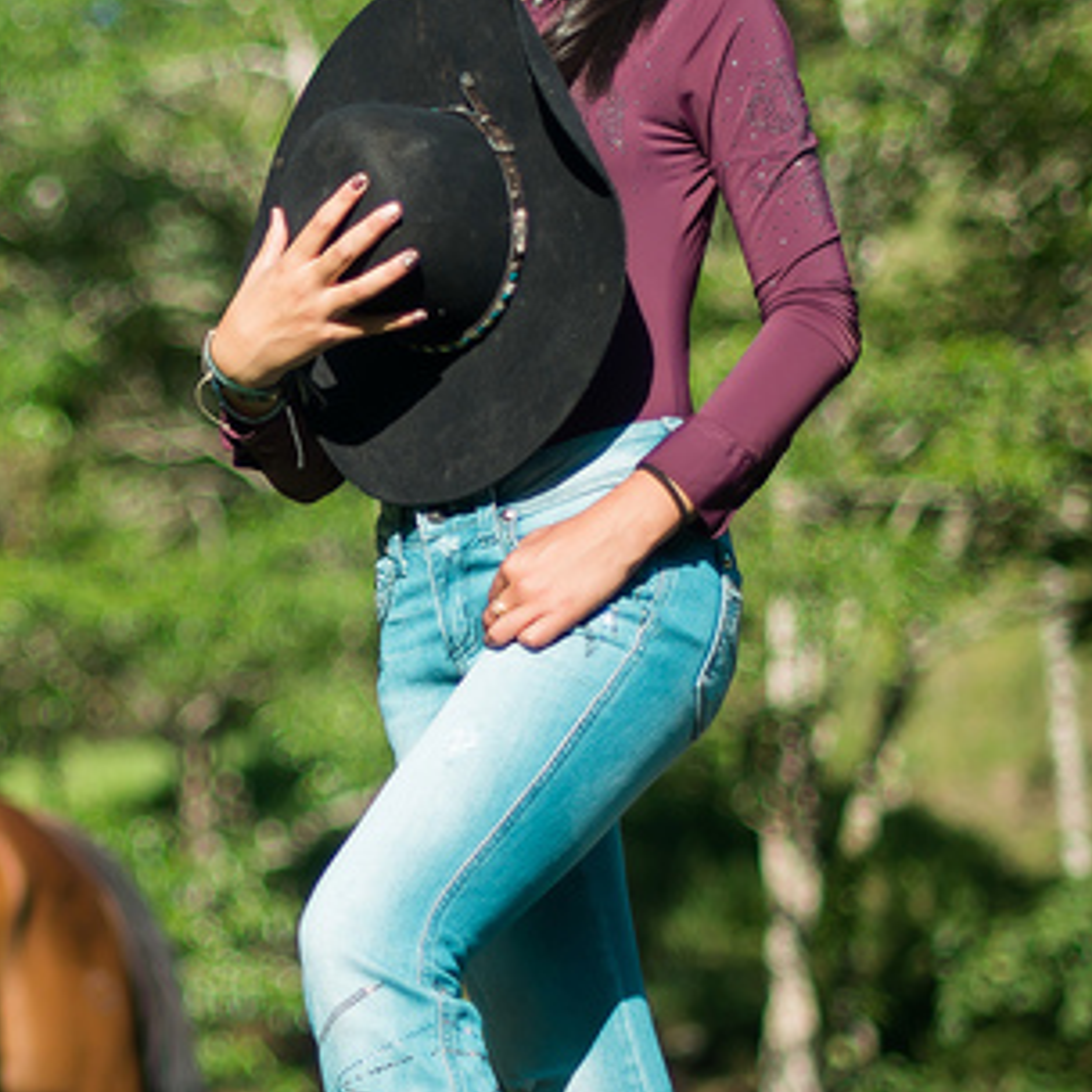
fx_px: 5996
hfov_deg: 10.3
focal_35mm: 168
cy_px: 559
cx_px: -75
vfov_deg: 10.4
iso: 100
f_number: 2.5
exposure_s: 1/4000
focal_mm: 50
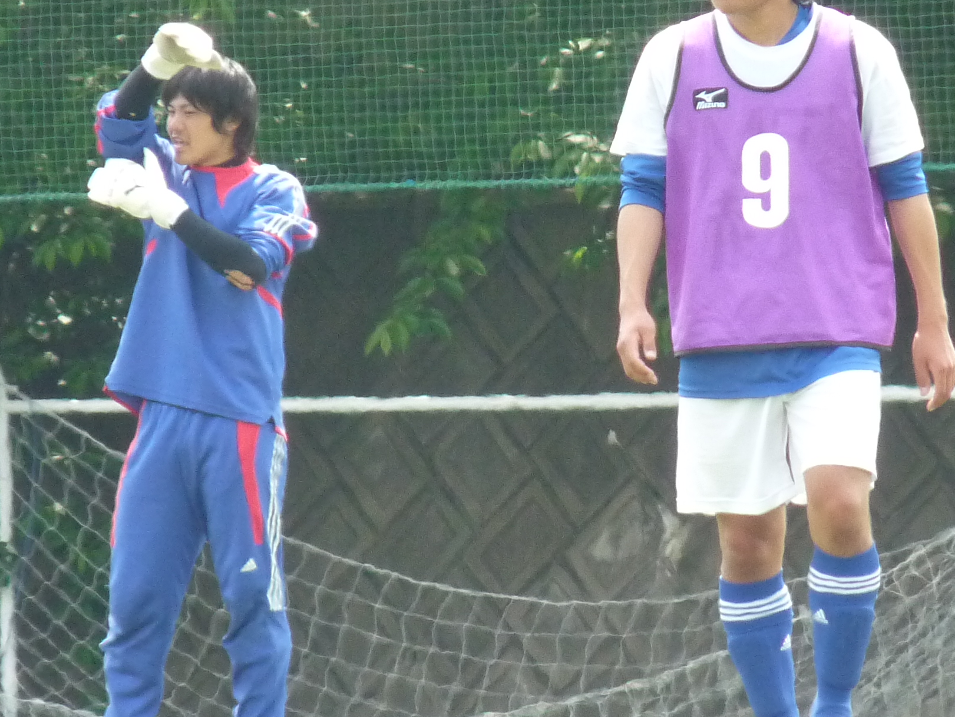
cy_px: 317
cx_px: 510
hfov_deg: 1.8
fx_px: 30184
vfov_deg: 1.4
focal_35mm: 1094
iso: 320
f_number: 4.4
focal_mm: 86.4
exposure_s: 1/500
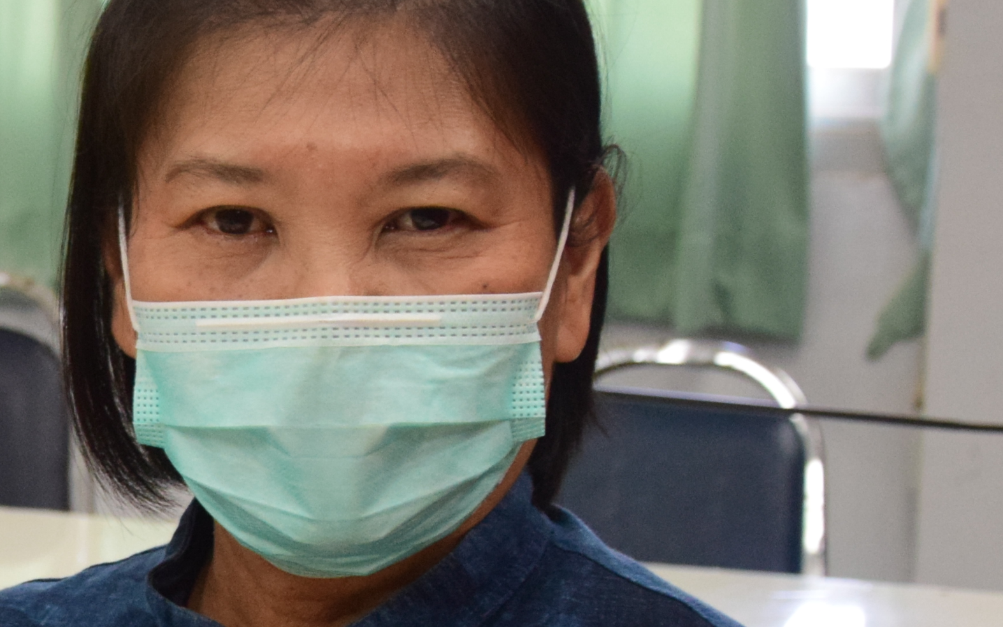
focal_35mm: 131
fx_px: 3581
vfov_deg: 9.9
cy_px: 690
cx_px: -225
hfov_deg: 15.3
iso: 1600
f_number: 4.5
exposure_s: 1/100
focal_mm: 30
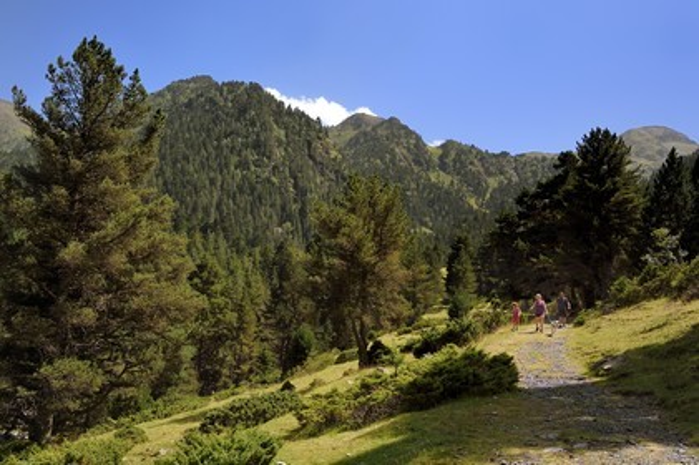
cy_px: 232
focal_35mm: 34
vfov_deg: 38.8
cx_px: 350
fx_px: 660
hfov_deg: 55.8
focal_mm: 34
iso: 200
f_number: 10
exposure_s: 1/320
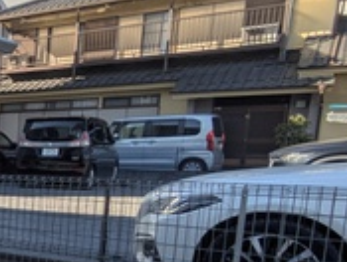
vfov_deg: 25.4
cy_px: 232
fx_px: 563
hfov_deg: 23.5
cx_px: -230
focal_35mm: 56
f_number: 2.2
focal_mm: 1.83
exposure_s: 1/1527
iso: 46
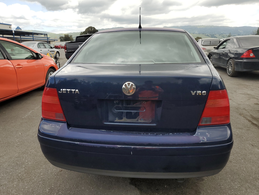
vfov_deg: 53.1
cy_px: 98
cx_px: 130
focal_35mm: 26
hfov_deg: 67.3
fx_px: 195
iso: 50
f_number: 1.5
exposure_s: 1/1429
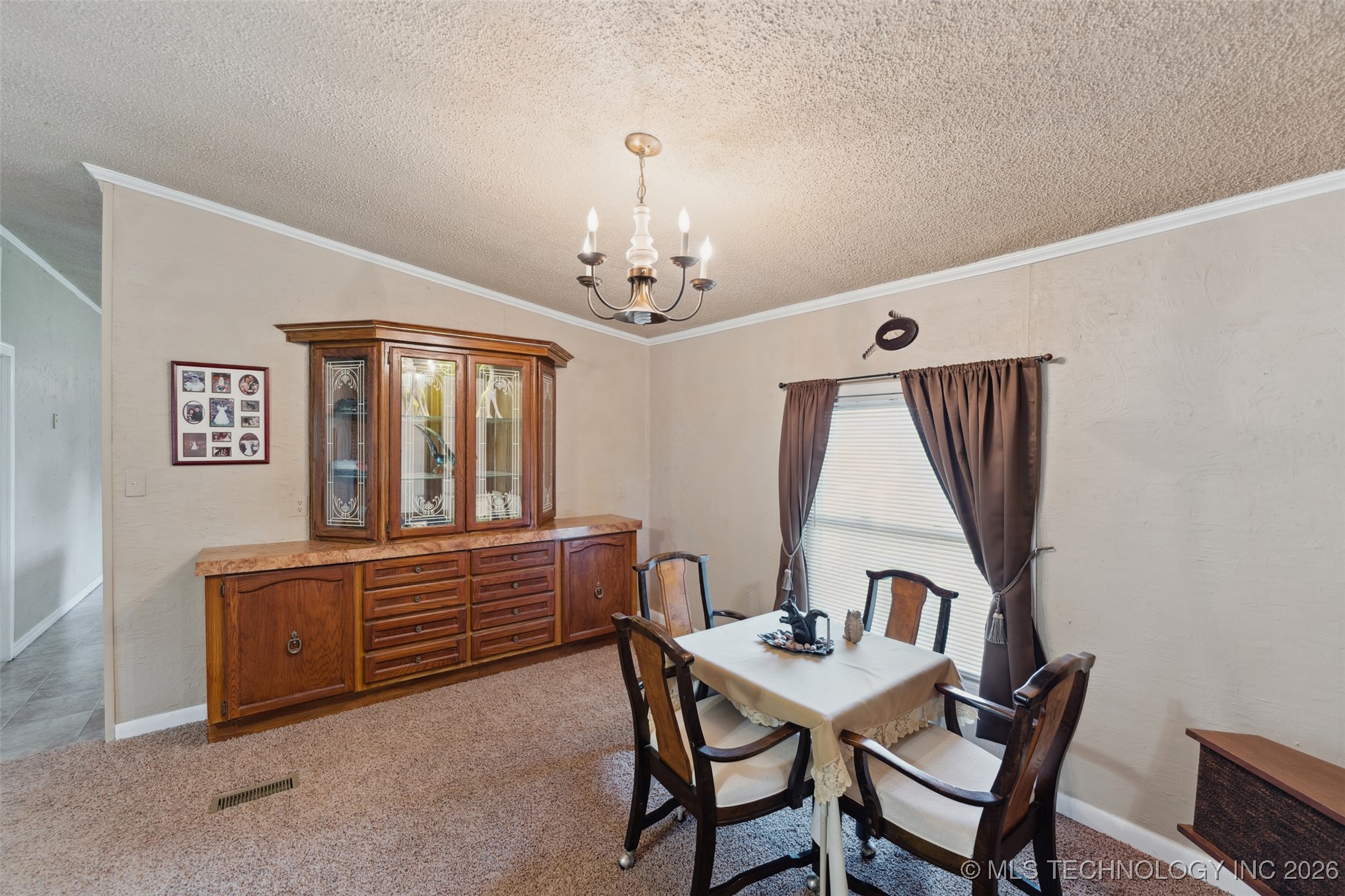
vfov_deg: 78.8
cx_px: 672
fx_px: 545
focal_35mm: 15
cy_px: 448
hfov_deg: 101.9
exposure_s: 1/10
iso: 400
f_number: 2.8
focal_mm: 14.6
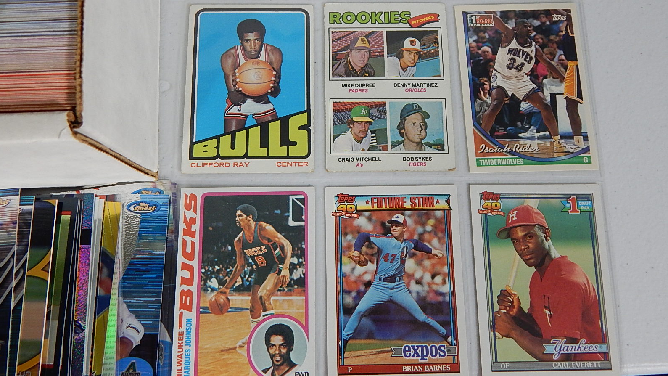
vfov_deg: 34.4
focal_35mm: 34
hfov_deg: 58.0
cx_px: 333
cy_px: 137
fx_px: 602
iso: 250
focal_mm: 5.6
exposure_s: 1/30
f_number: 3.2
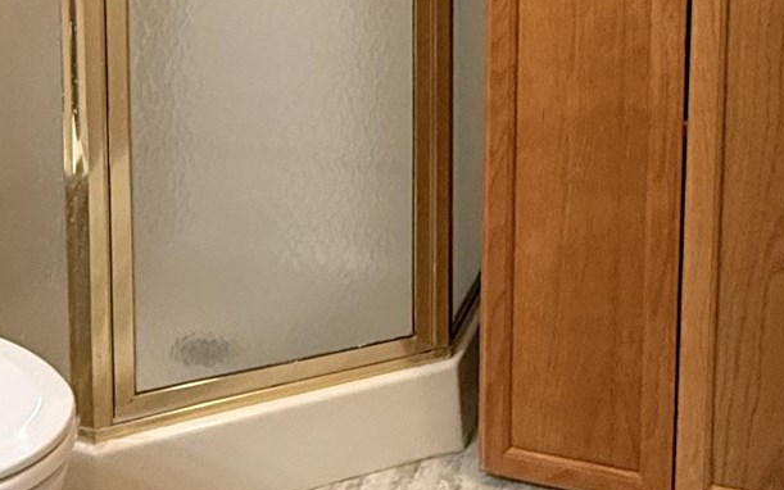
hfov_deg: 36.1
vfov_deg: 21.4
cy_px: -108
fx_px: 1197
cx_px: 308
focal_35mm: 56
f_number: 2.2
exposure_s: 1/60
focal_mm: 2.22
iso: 500
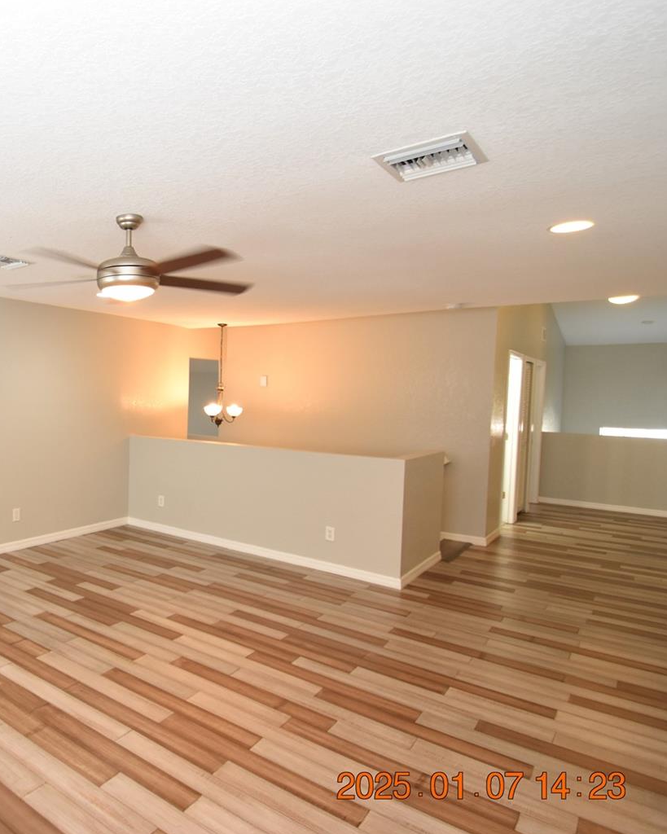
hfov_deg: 56.5
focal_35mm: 22
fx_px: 543
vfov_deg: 75.0
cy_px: 417
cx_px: 97
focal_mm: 10
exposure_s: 1/60
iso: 800
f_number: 4
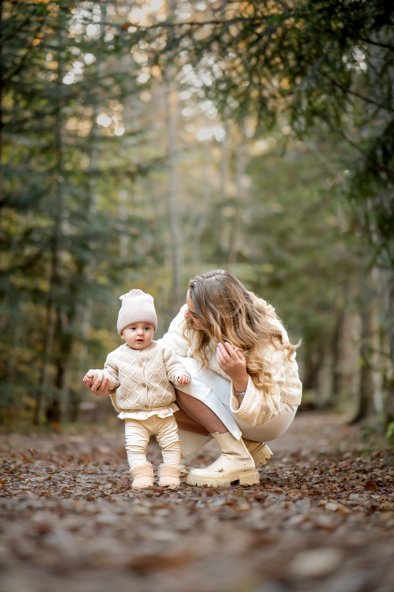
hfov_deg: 16.1
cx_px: 197
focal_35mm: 85
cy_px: 296
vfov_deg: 23.9
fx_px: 1395
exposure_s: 1/320
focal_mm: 85
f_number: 2
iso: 1000
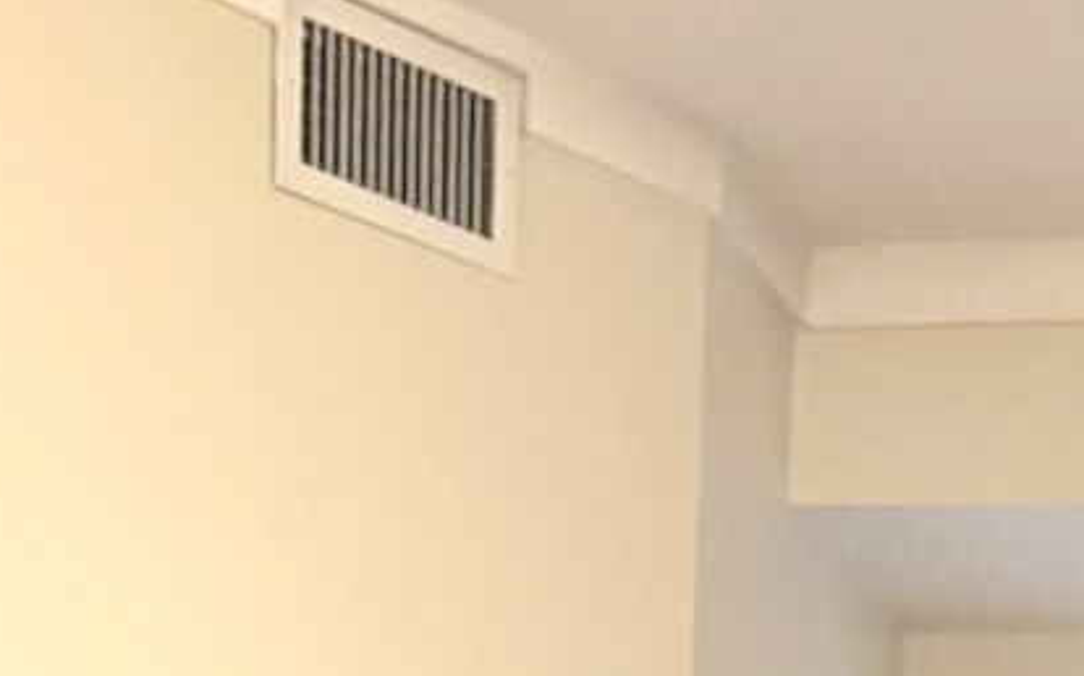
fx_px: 3719
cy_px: 2091
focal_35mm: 126
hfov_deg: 15.9
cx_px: 1343
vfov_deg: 8.5
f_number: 1.78
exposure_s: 1/60
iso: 640
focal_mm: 6.76
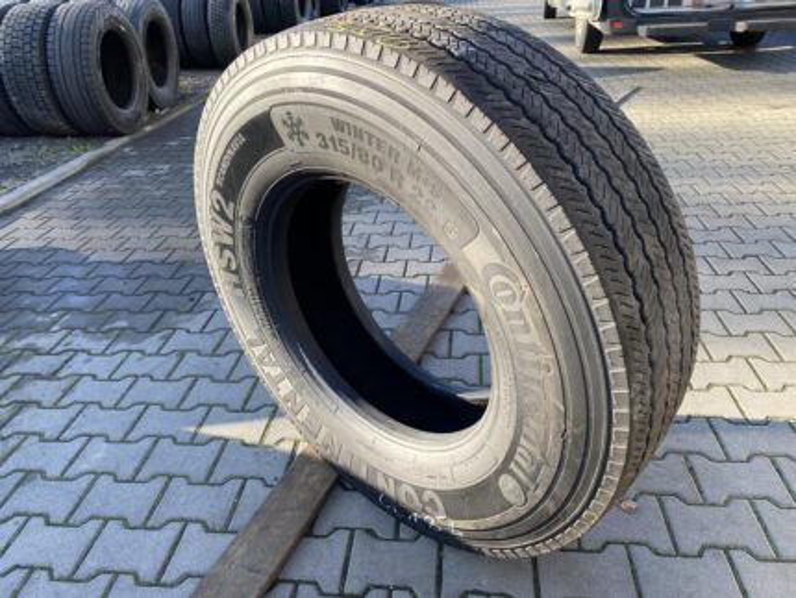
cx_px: 398
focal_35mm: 26
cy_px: 299
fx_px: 598
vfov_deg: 53.1
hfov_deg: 67.3
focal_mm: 4.25
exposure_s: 1/244
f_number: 1.8
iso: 32
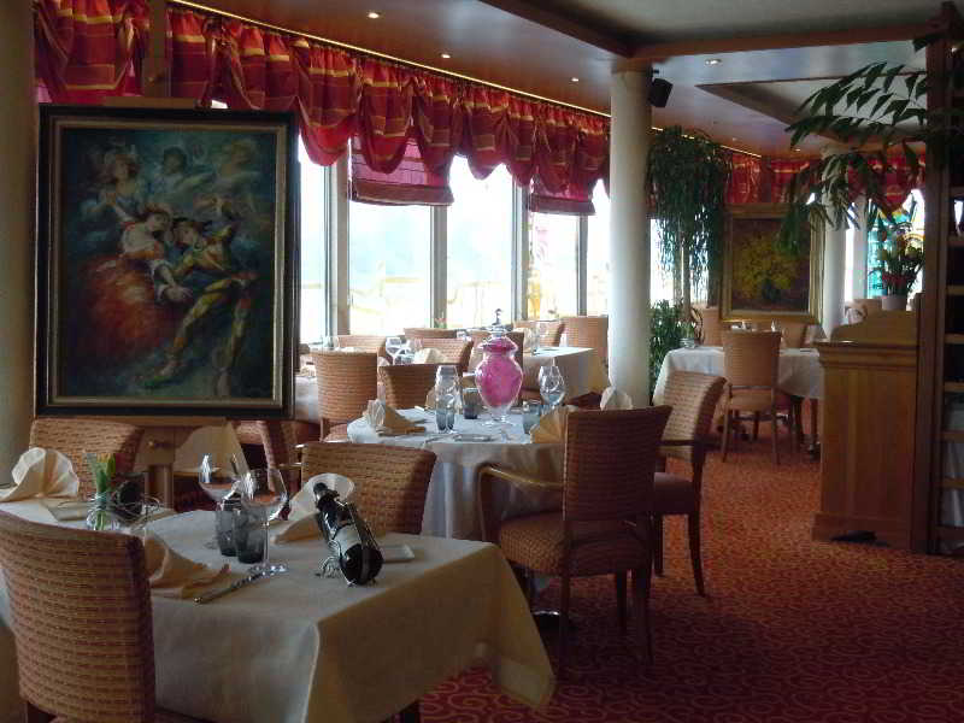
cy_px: 362
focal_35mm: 45
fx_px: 1253
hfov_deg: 42.1
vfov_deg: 32.2
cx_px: 482
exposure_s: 1/60
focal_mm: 8.1
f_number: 4.6
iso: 400
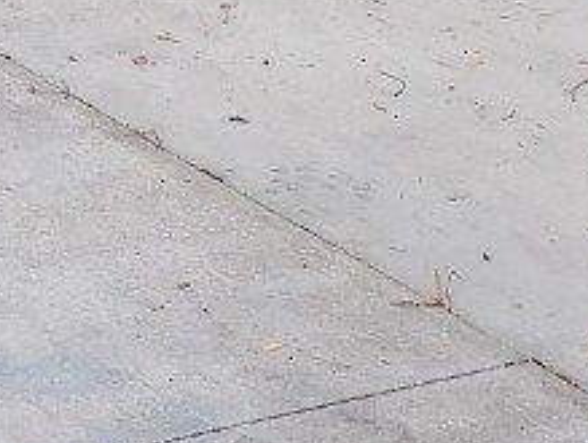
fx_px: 1906
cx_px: -491
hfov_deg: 15.1
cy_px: -553
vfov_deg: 11.4
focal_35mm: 112
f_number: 1.8
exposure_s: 1/159
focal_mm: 4.6
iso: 40
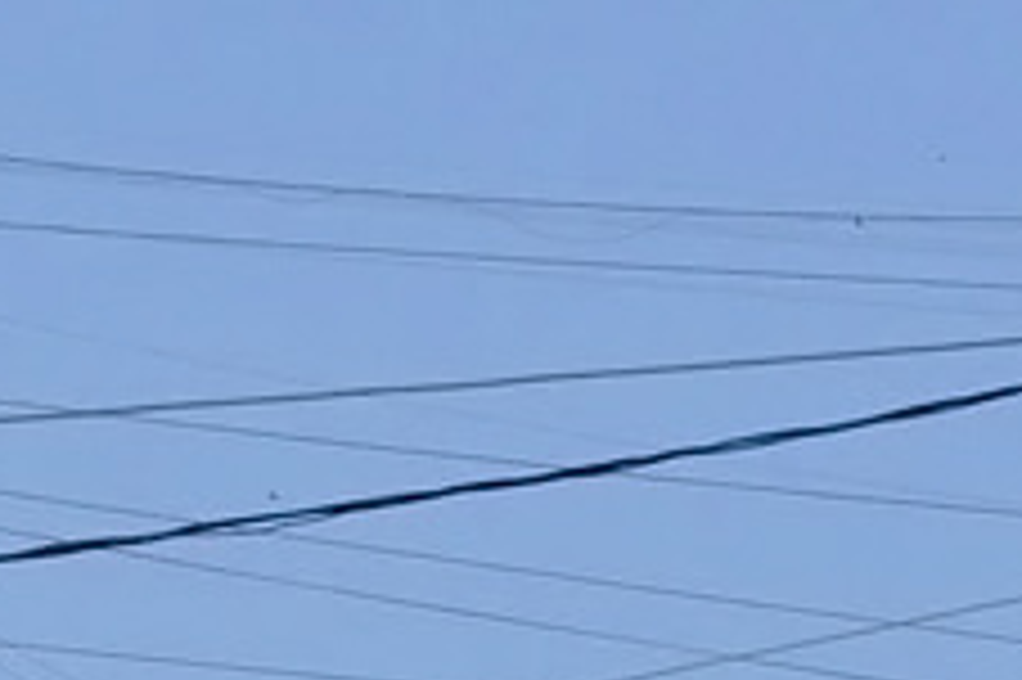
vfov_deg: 1.4
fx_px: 27576
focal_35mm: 972
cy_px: 2085
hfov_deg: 2.1
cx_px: 783
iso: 200
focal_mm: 105
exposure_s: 1/500
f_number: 8
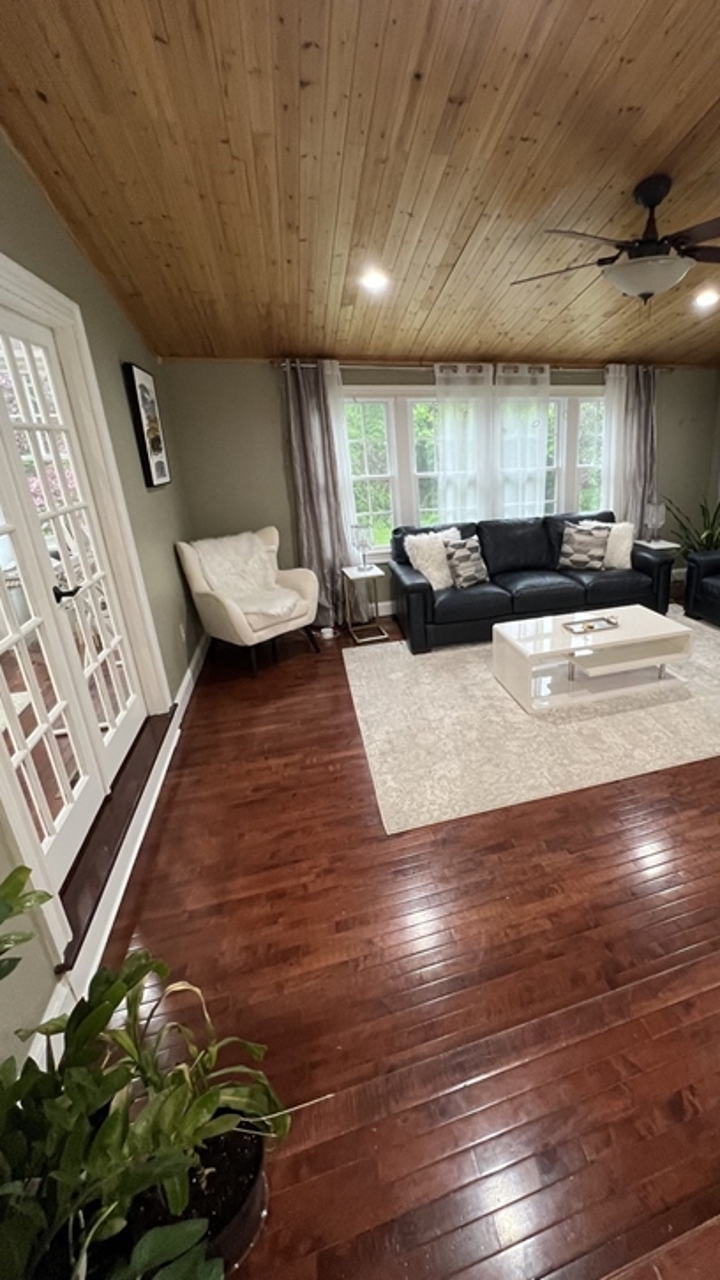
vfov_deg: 103.0
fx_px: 509
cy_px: 625
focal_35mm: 15
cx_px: 466
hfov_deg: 69.0
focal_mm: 1.57
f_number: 1.8
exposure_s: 1/60
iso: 250
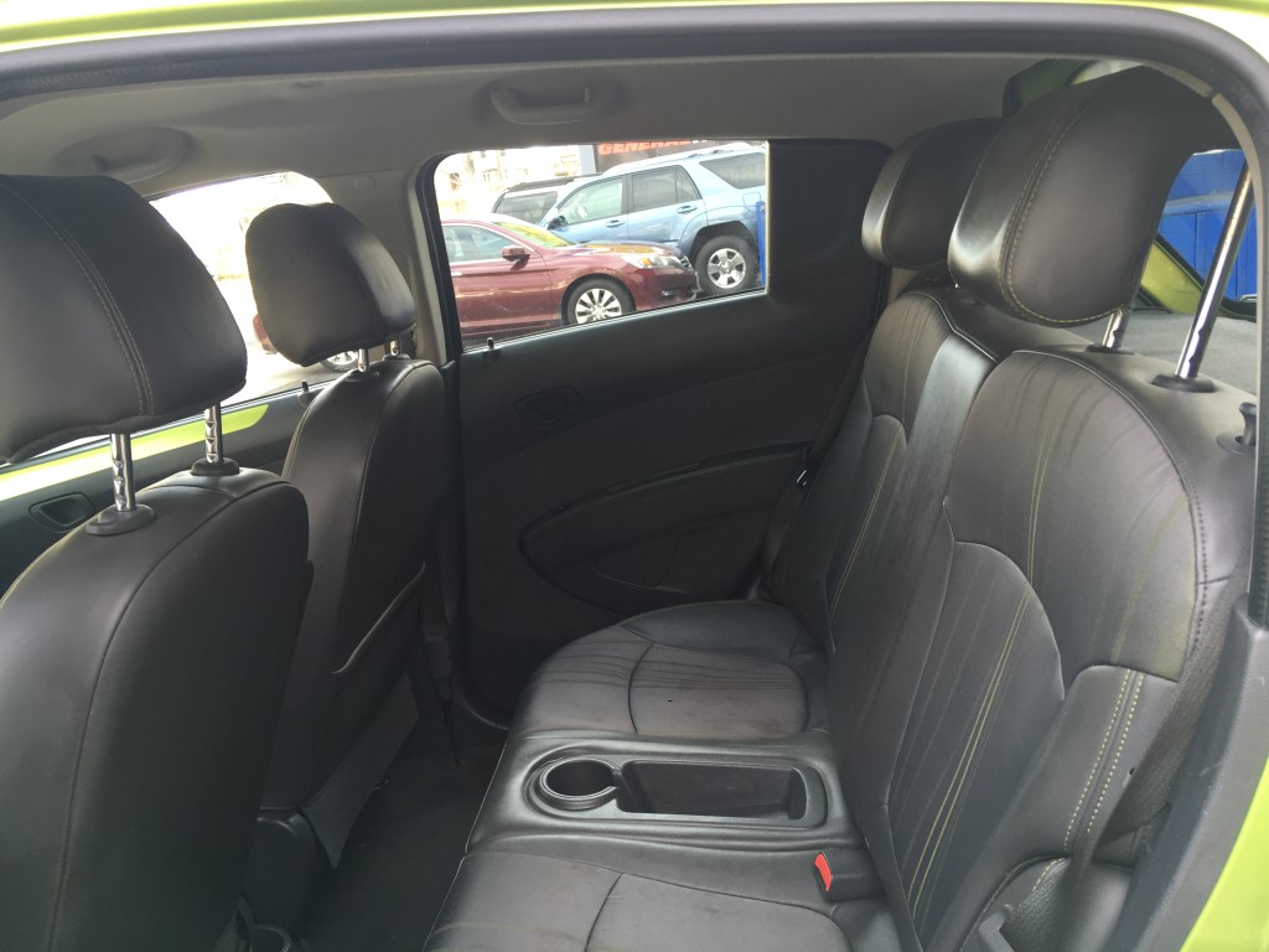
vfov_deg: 48.2
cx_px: 634
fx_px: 1063
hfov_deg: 61.7
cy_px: 476
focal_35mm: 29
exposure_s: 1/60
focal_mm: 4.15
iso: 32
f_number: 2.2
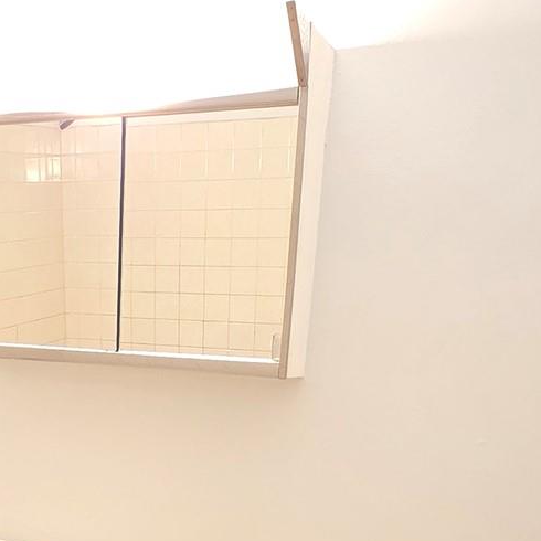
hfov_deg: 33.7
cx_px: 67
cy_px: 486
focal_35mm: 48
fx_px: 849
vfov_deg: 33.5
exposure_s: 1/60
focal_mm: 2.2
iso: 320
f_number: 2.2
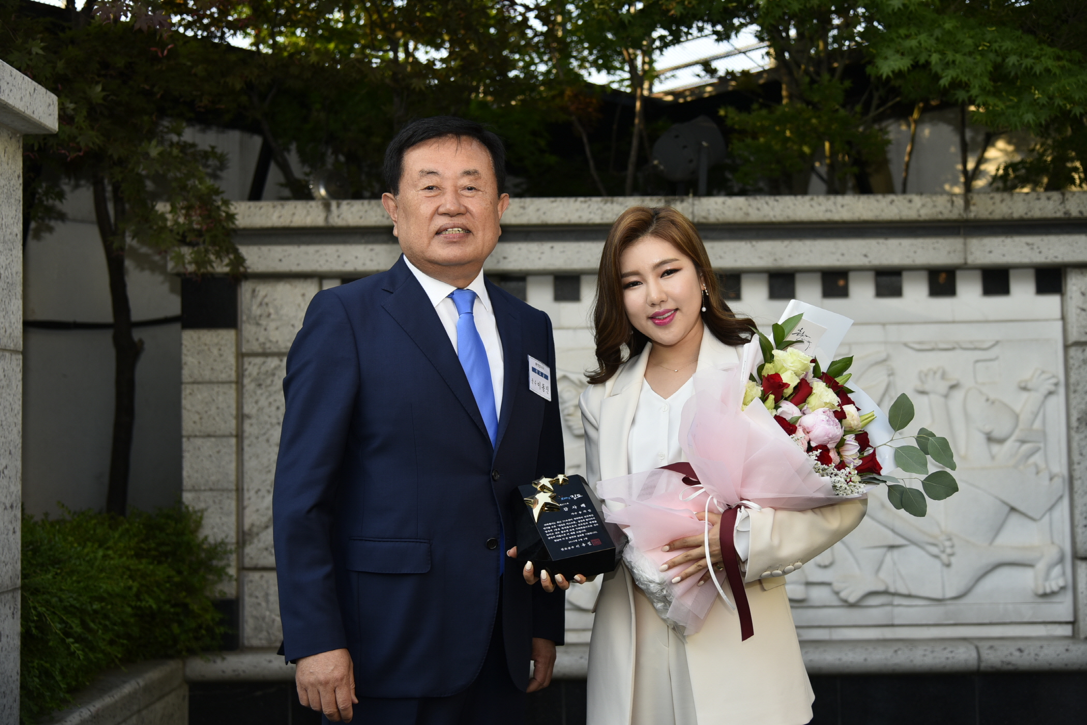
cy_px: 362
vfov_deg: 30.5
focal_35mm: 44
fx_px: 1329
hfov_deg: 44.5
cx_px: 544
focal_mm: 44
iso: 100
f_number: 4
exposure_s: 1/125
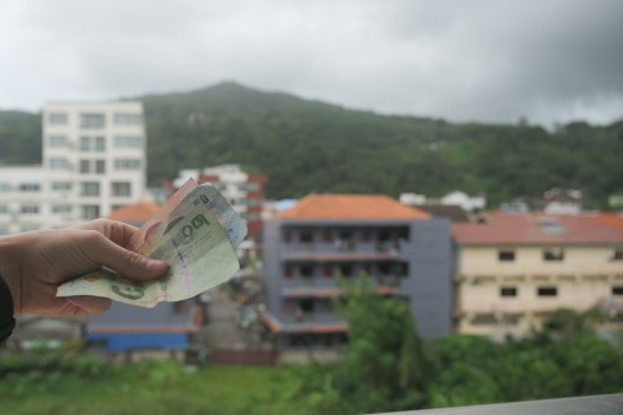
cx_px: 266
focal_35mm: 28
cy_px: 216
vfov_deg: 46.4
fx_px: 485
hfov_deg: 65.1
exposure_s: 1/400
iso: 100
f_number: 4
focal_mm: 24
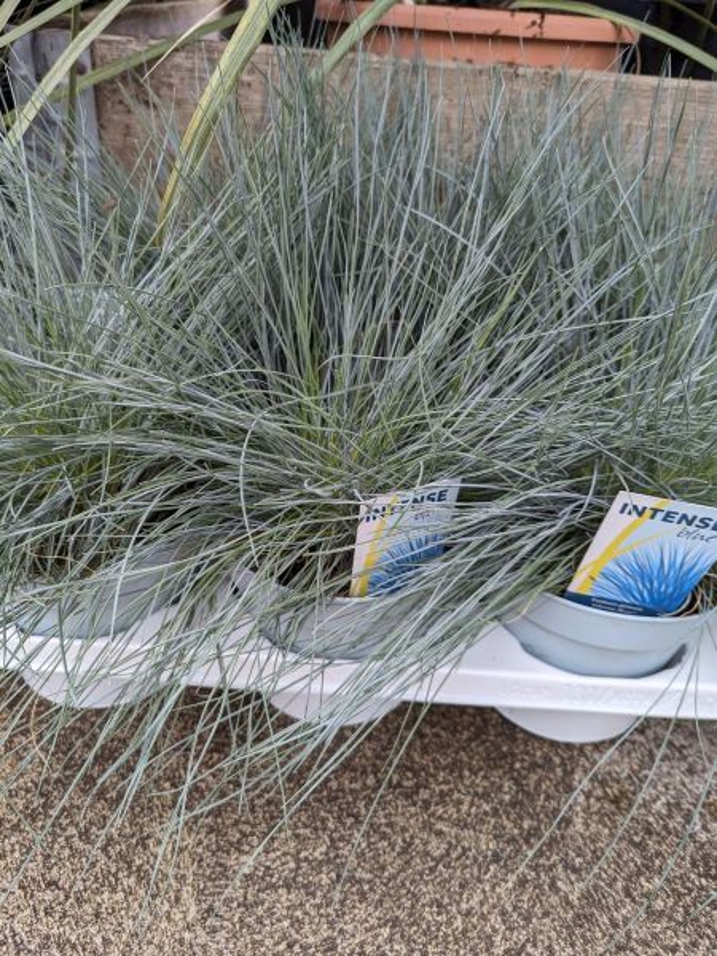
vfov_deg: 71.6
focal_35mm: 24
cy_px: 478
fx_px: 663
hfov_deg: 56.8
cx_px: 358
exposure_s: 1/197
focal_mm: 6.81
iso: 64
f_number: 1.85
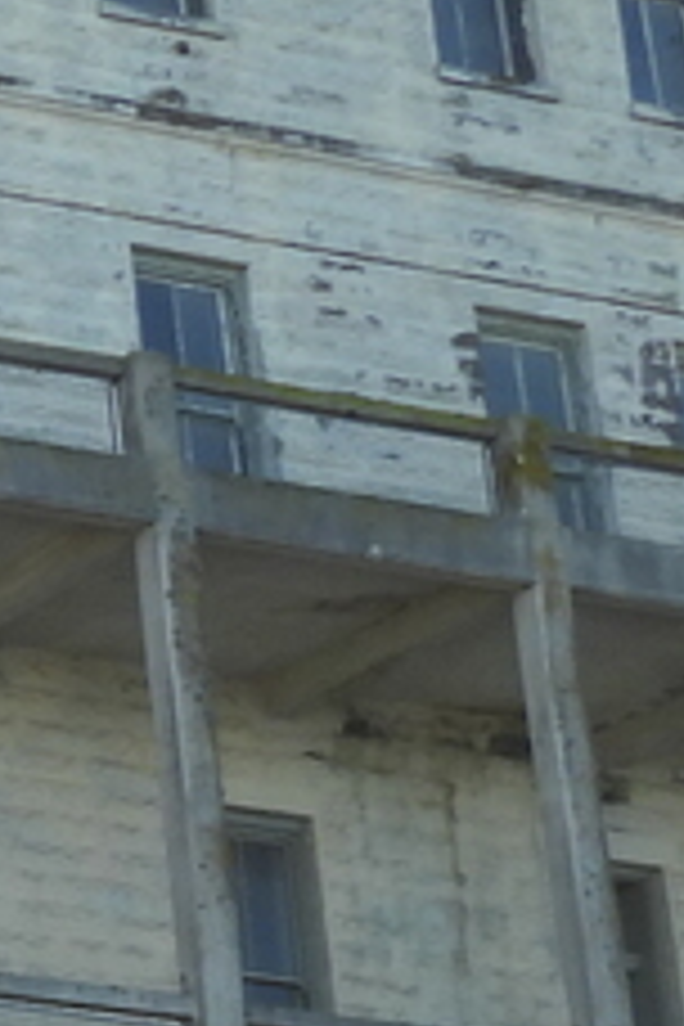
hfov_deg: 7.4
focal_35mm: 140
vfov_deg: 14.4
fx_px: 3990
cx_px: -1953
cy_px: 1017
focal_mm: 4.3
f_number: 2.8
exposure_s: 1/640
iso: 100
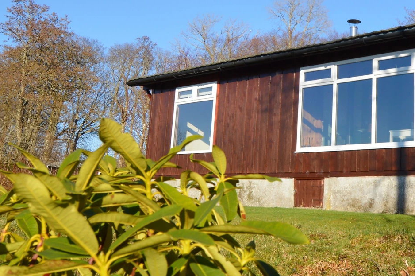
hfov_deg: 42.0
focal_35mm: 43
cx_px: 370
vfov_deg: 31.0
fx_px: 495
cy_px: 105
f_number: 8
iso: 100
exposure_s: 1/250
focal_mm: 14
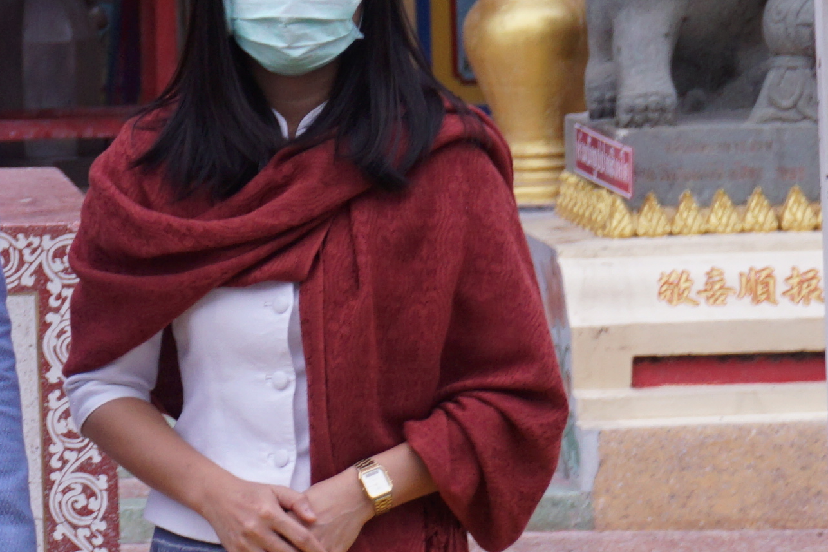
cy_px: -39
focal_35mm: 266
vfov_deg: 5.2
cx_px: -489
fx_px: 6117
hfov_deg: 7.6
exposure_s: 1/60
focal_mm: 38
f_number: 5.6
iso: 250
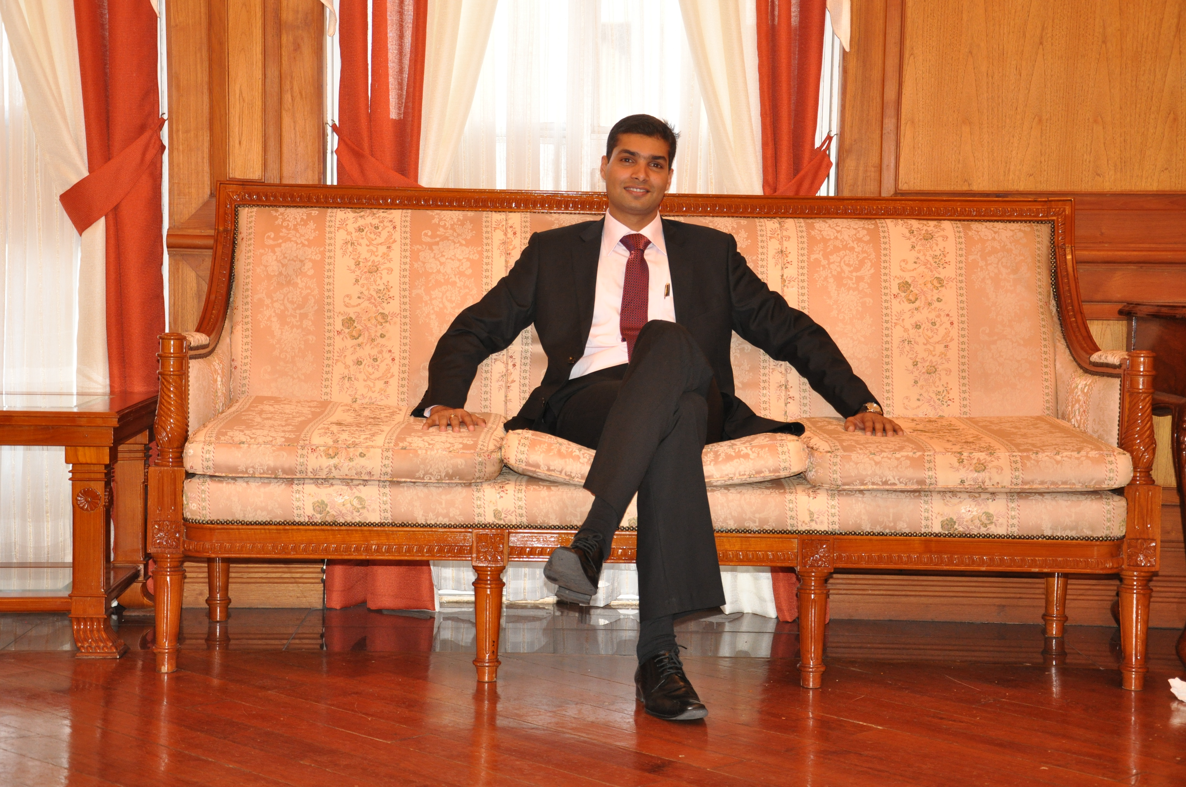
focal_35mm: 63
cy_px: 394
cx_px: 593
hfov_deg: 31.9
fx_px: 2073
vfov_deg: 21.5
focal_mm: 42
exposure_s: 1/60
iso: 800
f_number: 5
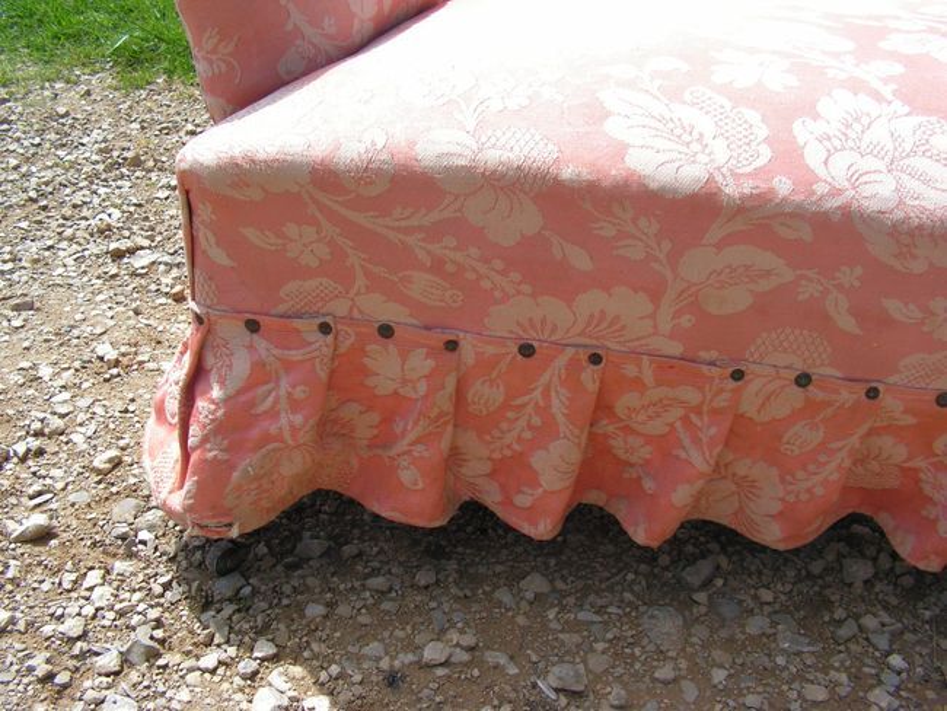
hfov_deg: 51.3
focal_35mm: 36
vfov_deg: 39.7
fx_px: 985
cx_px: 474
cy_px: 356
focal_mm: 6
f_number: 3.2
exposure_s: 1/400
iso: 64
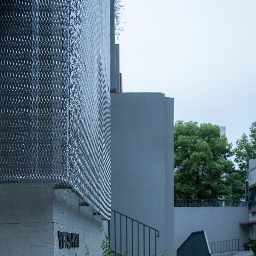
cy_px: 148
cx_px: 127
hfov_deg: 29.6
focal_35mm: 58
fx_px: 485
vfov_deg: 29.5
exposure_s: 1/13
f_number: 6.3
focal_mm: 45
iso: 100
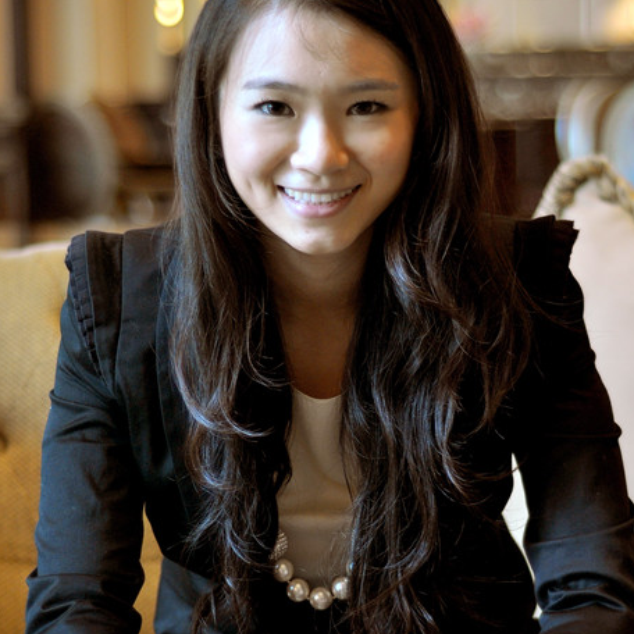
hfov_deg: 13.8
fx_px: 2611
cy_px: 434
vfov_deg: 13.8
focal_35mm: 126
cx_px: 391
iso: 250
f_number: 1.8
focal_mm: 50
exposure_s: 1/100
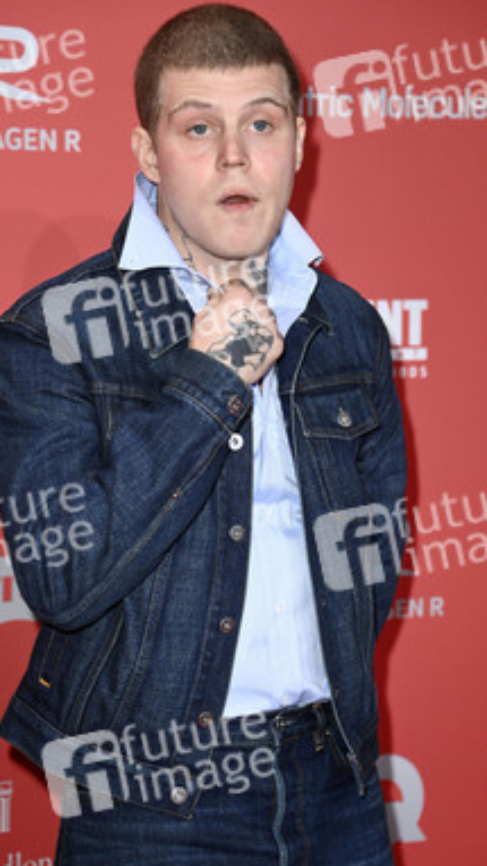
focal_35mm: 127
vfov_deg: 16.9
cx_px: 224
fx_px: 2914
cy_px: 424
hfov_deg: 9.6
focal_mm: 116
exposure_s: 1/250
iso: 800
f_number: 5.6
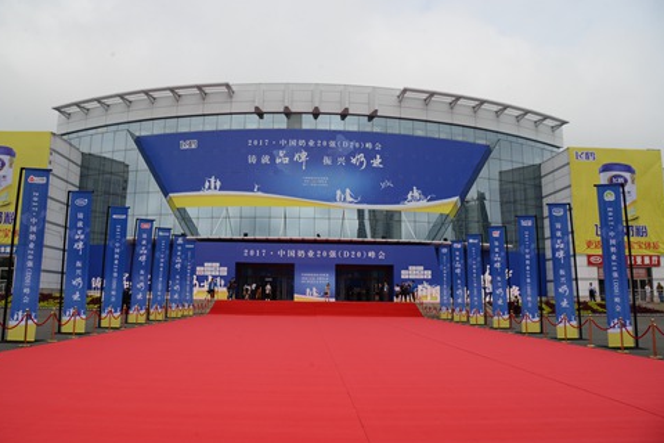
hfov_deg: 71.5
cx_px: 326
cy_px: 226
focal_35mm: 25
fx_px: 461
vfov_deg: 51.3
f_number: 10
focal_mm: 24
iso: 800
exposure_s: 1/2000
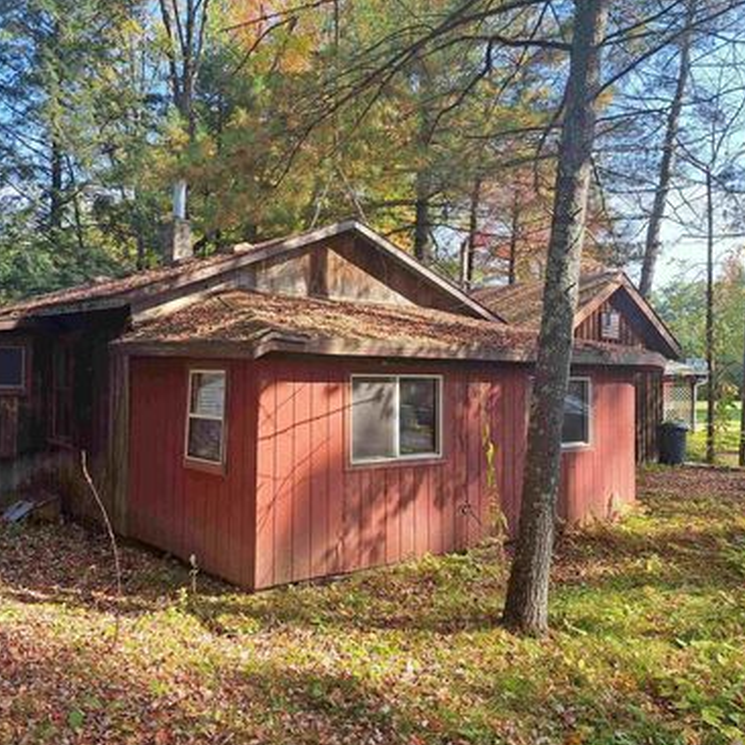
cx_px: 275
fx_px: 706
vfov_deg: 55.6
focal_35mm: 29
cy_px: 378
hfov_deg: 54.9
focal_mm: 5.23
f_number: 1.8
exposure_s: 1/215
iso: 50
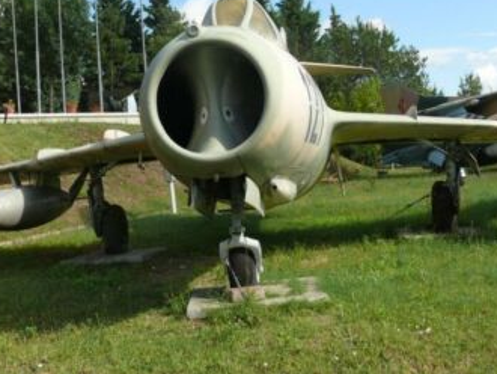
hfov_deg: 36.1
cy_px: 93
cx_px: 232
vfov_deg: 27.2
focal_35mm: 53
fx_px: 762
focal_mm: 7.4
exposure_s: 1/400
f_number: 5.6
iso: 100
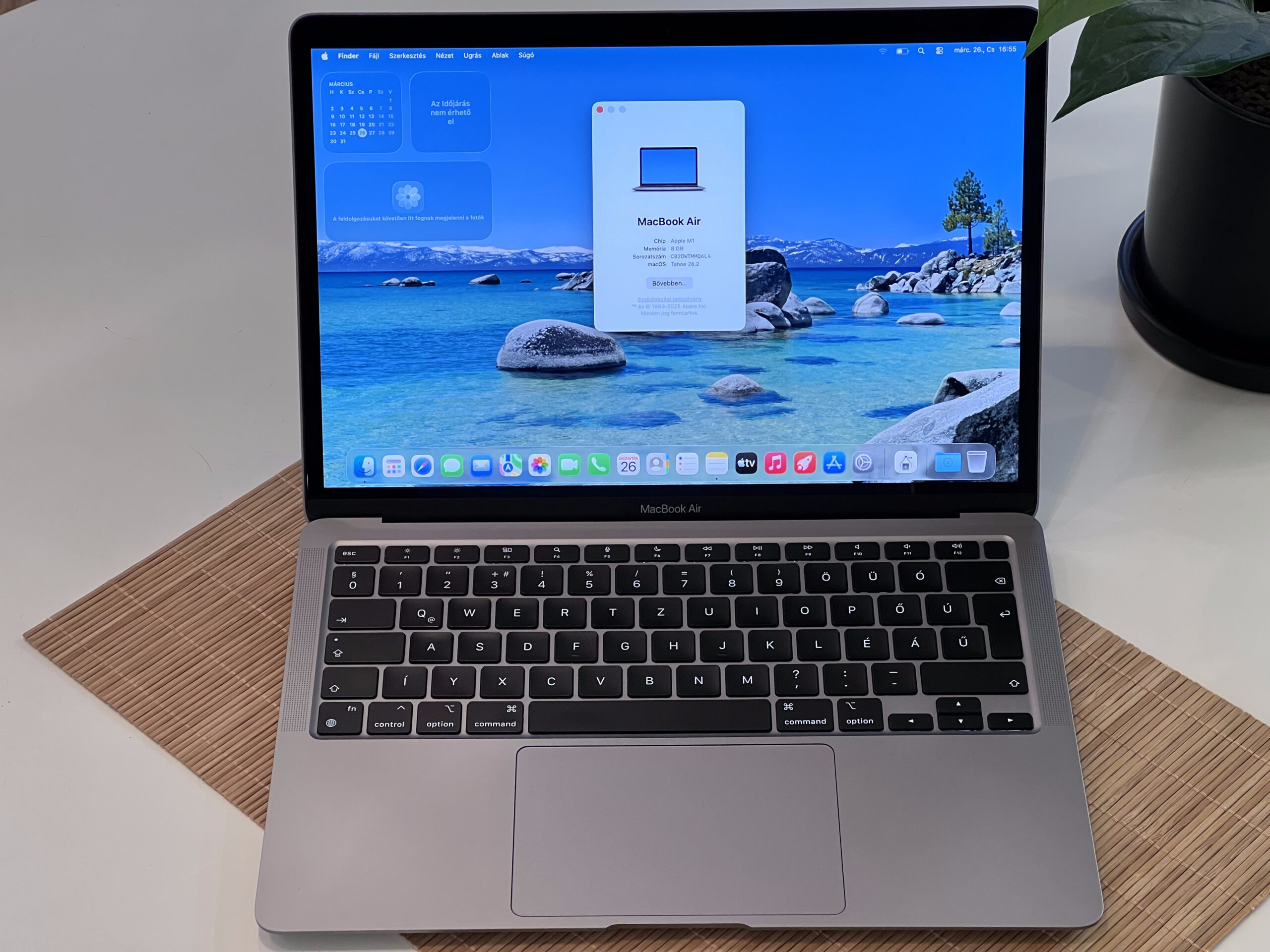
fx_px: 2825
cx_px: 635
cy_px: 476
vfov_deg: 19.1
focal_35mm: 77
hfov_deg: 25.3
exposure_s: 1/60
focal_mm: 9
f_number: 2.8
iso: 250
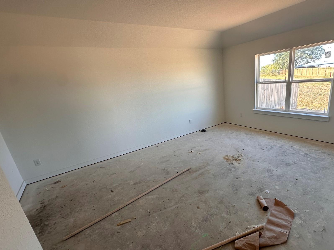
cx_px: 194
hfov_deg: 87.0
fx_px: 174
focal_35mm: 18
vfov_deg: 71.5
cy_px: 134
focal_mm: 2.22
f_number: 2.2
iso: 64
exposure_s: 1/99
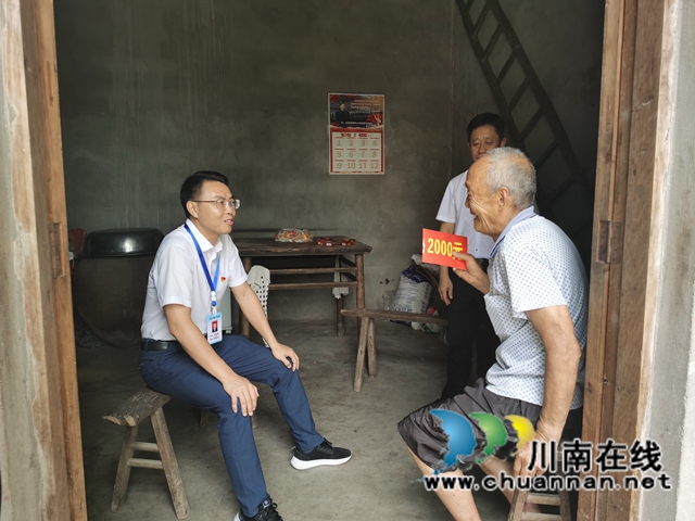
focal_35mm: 27
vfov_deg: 51.4
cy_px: 260
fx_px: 542
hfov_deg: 65.3
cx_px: 348
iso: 50
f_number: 1.6
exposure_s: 1/117
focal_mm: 5.56
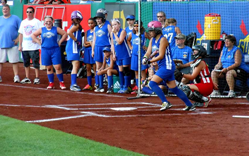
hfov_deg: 9.4
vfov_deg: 5.9
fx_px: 1506
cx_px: 127
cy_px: 77
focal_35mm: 222
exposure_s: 1/640
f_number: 5.6
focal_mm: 35
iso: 800
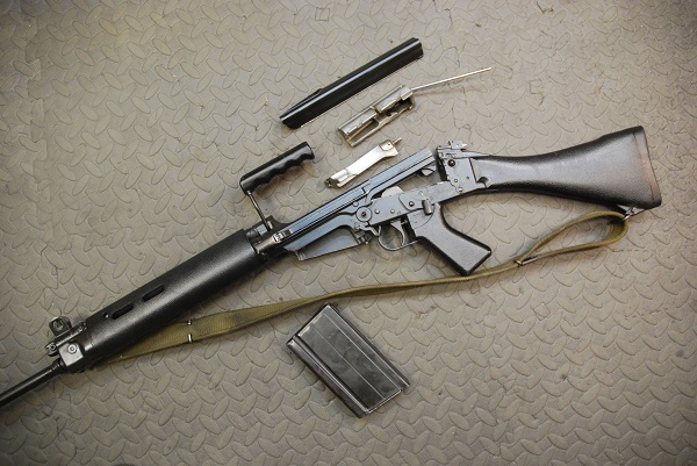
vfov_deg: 48.0
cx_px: 348
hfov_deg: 67.3
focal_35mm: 27
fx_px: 523
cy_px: 233
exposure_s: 1/30
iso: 1000
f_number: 3.5
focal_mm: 18
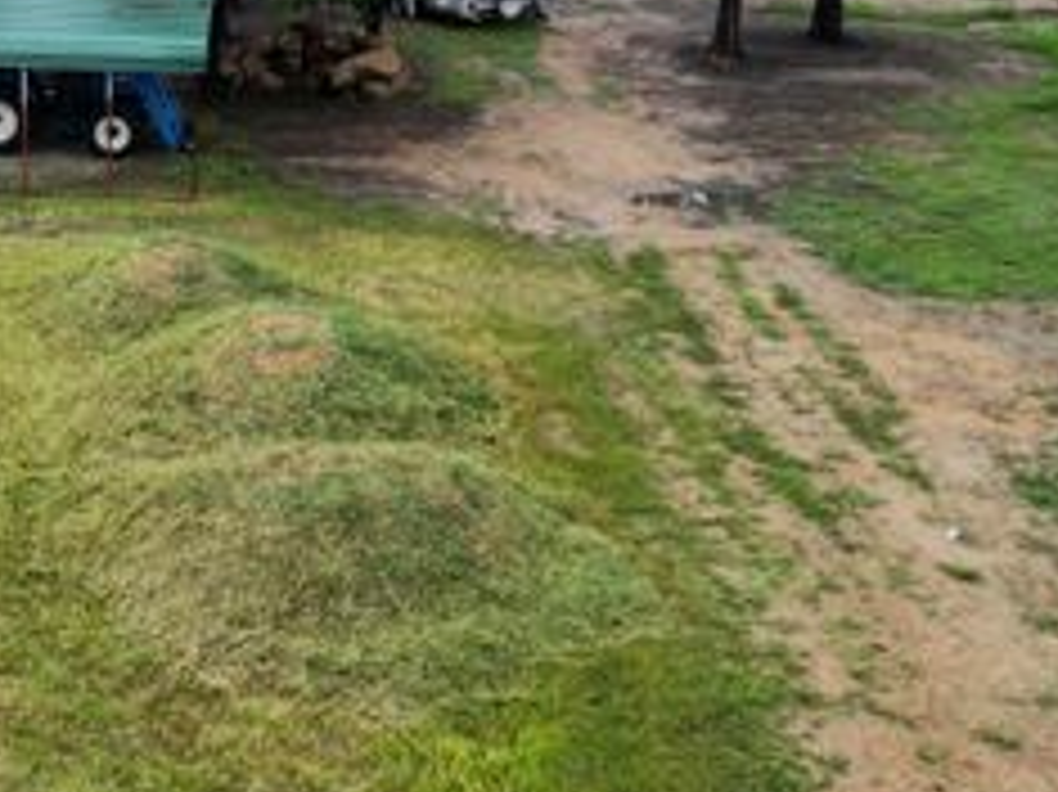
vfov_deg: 27.3
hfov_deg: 34.2
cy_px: 52
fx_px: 1558
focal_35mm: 51
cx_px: 5
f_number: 1.7
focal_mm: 6.72
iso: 100
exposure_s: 1/400
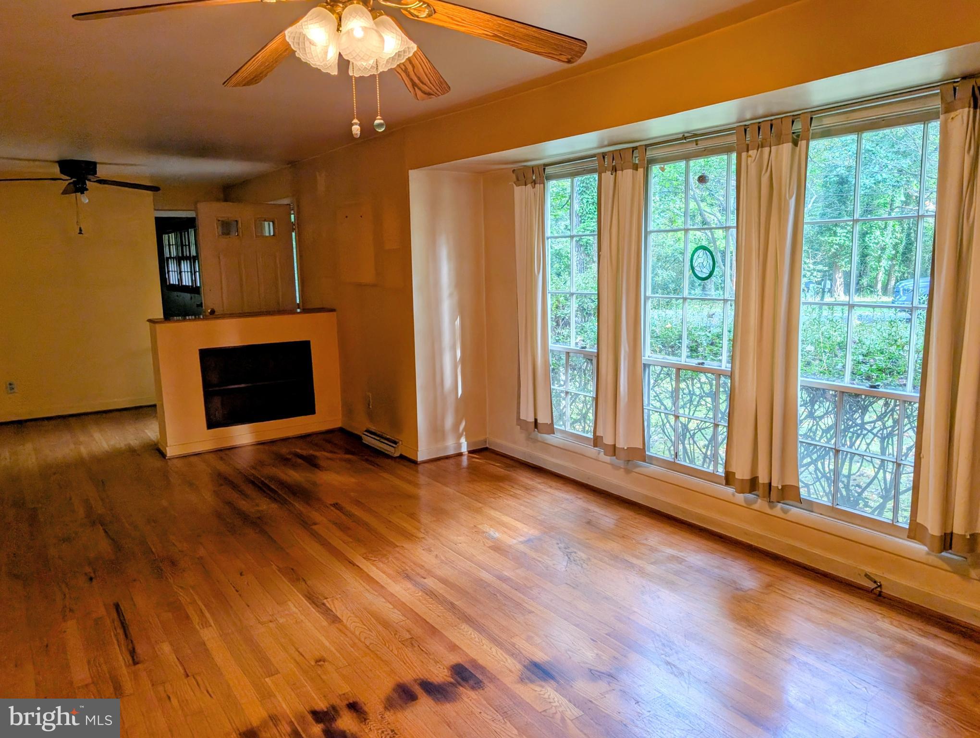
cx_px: 490
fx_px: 680
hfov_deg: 71.5
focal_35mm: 24
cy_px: 369
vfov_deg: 56.9
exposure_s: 1/177
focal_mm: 6.9
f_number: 1.68
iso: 22
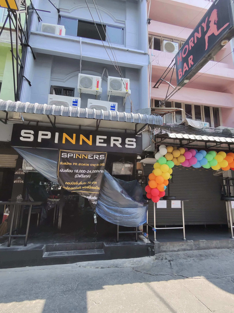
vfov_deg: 106.2
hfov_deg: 89.9
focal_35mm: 13
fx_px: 117
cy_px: 156
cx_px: 117
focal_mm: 2.24
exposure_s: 1/192
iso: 54
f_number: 2.2
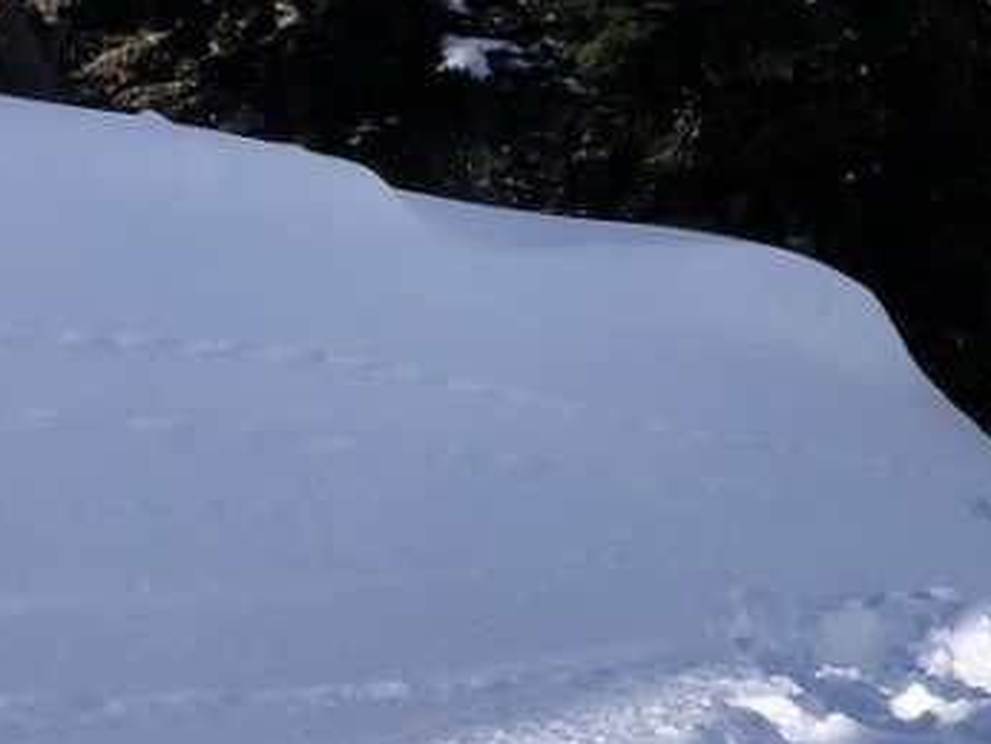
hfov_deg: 20.4
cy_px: -213
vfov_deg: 16.8
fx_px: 2377
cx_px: 1459
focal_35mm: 83
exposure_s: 1/3472
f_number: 1.8
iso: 20
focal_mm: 3.99
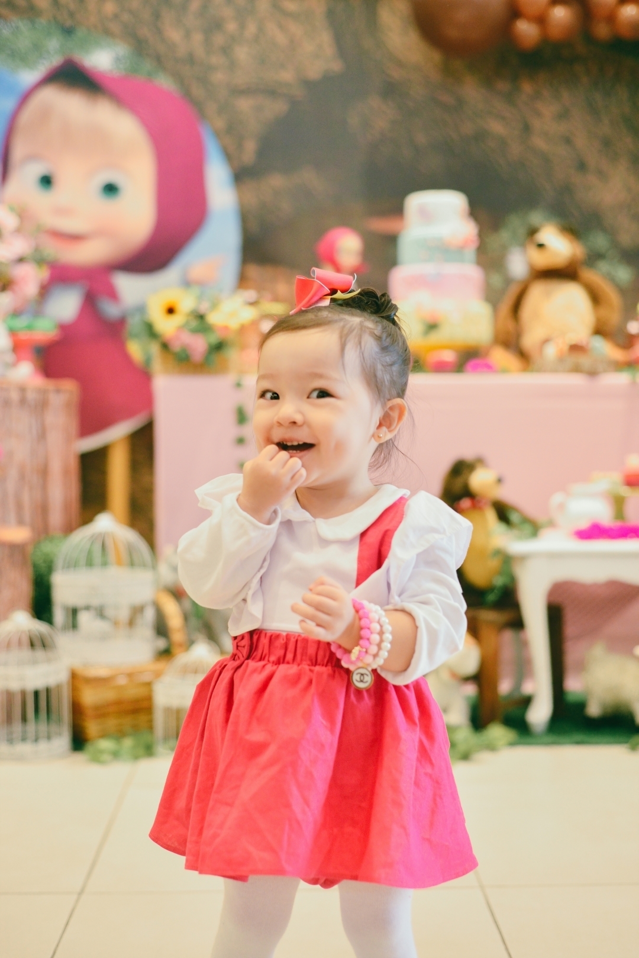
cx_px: 320
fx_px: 1330
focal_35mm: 50
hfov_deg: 27.0
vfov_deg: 39.6
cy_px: 479
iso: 2000
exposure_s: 1/400
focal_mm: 50
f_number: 2.8
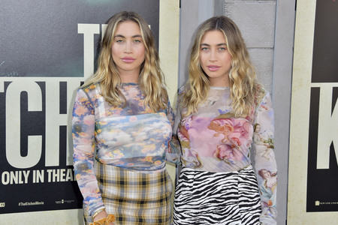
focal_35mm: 78
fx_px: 732
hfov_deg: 26.0
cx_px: 169
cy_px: 112
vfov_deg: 17.5
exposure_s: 1/250
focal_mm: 78
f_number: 7.1
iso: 320
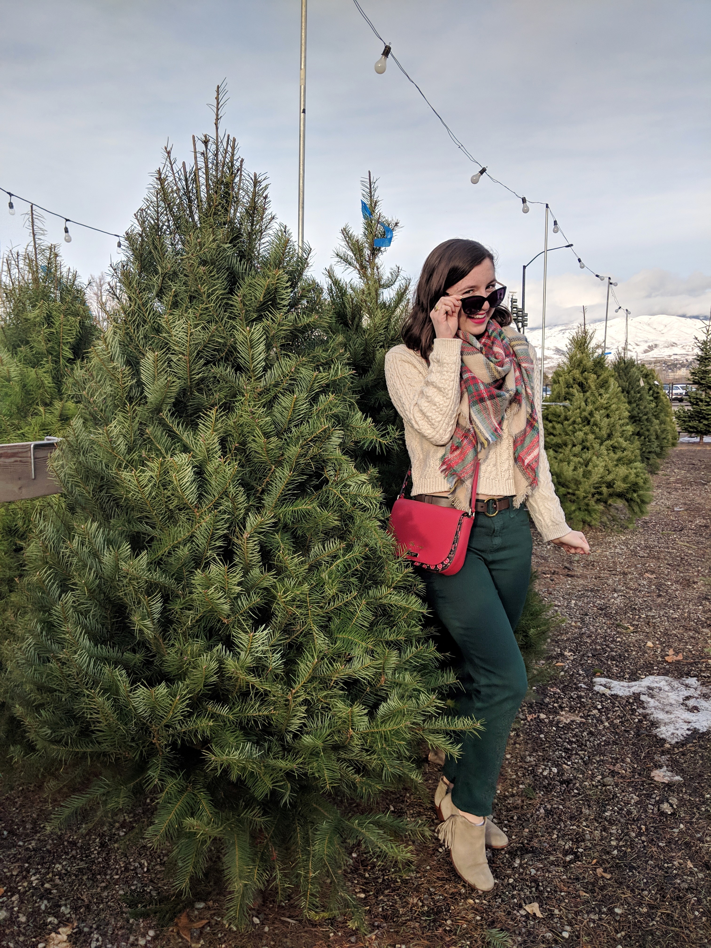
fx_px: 739
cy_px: 474
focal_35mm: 27
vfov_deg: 65.3
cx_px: 356
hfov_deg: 51.4
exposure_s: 1/1672
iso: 53
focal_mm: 4.44
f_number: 1.8
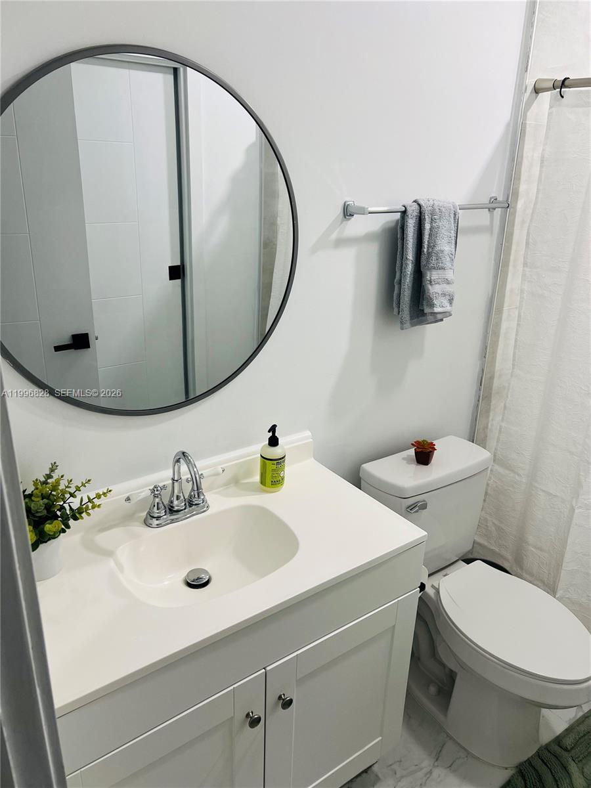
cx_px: 296
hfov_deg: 53.1
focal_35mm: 26
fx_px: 592
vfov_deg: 67.3
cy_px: 394
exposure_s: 1/60
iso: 80
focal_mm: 5.7
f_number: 1.5
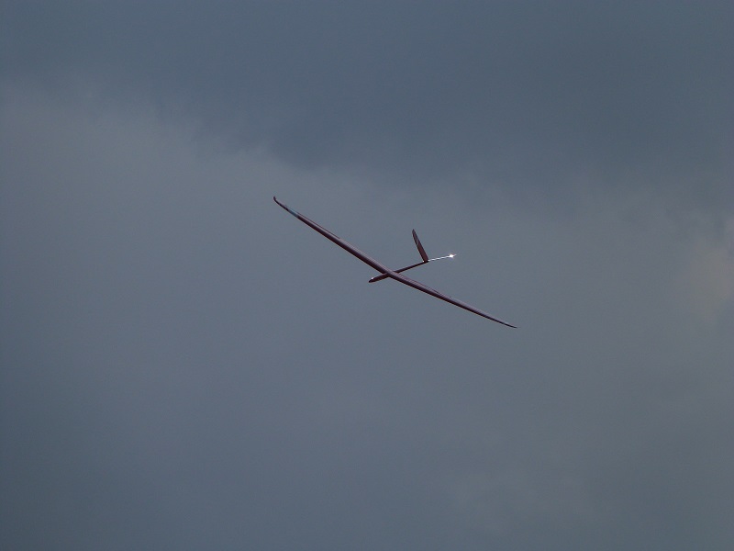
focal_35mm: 597
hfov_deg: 3.3
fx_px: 12659
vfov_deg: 2.5
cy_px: 276
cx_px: 367
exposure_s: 1/2000
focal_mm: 107.5
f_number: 5.6
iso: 100
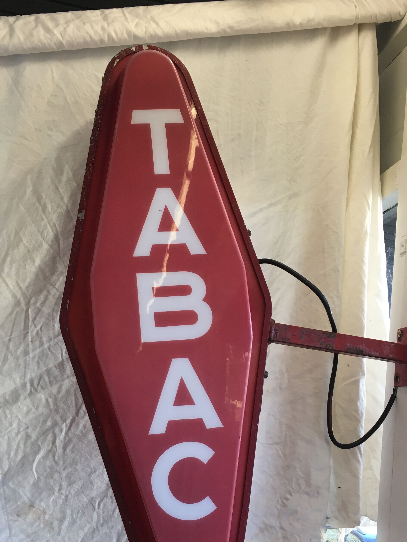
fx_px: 596
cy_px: 308
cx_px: 203
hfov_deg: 37.7
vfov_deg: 48.8
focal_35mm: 38
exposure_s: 1/33
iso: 25
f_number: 2.2
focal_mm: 4.15
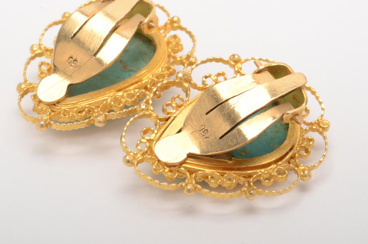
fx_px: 1183
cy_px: 90
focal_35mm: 116
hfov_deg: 17.7
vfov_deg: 11.7
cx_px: 181
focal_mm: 60
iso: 400
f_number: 22
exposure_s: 1/160
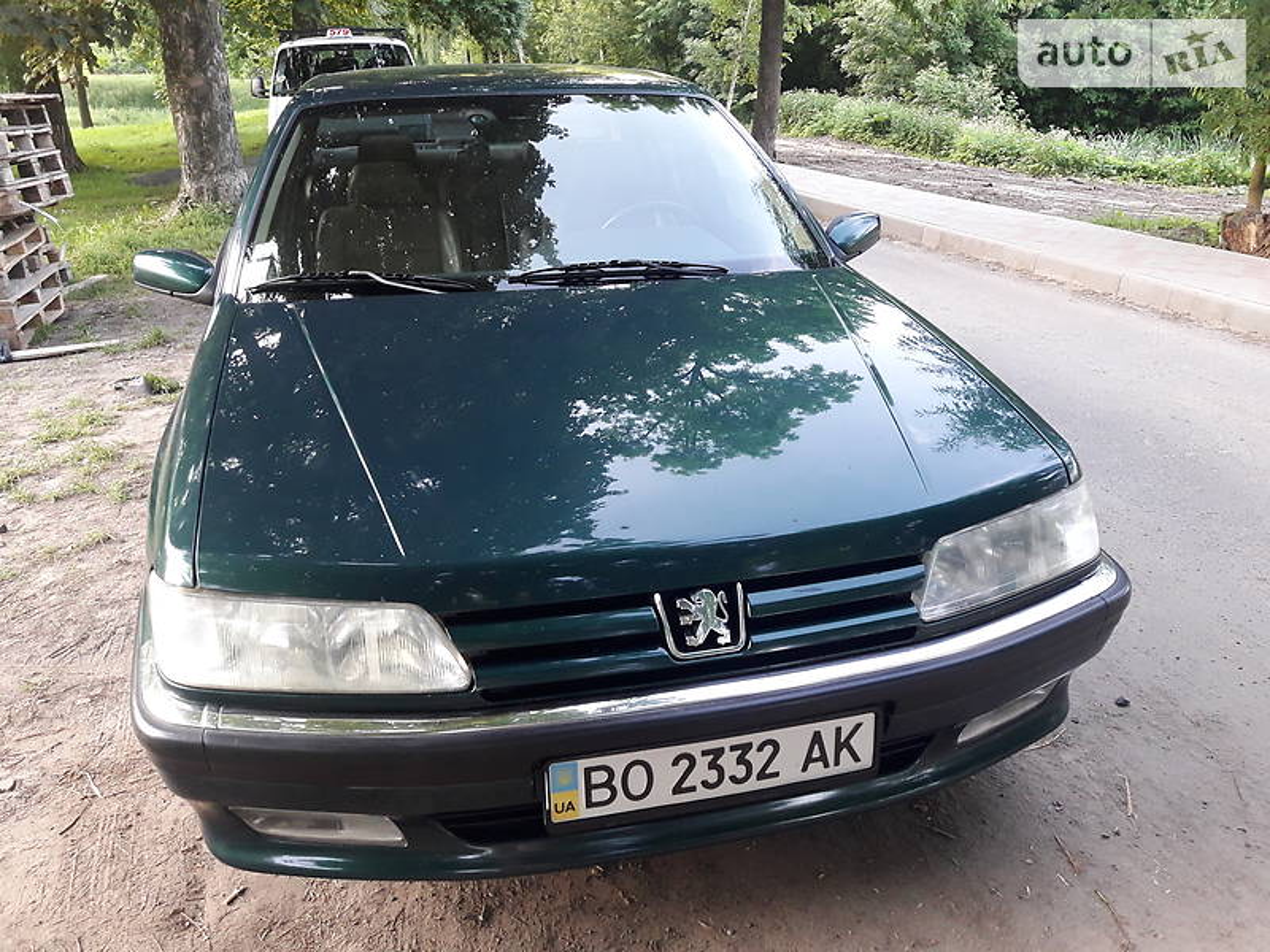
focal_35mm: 28
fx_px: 1027
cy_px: 476
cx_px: 635
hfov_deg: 63.4
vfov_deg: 49.7
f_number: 1.9
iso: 160
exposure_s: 1/50
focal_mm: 3.7
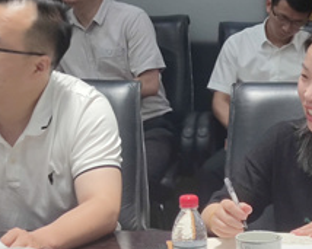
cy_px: 198
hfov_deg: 13.8
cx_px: 322
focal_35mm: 137
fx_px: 1264
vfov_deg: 11.2
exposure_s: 1/100
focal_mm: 6.72
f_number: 1.69
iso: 154
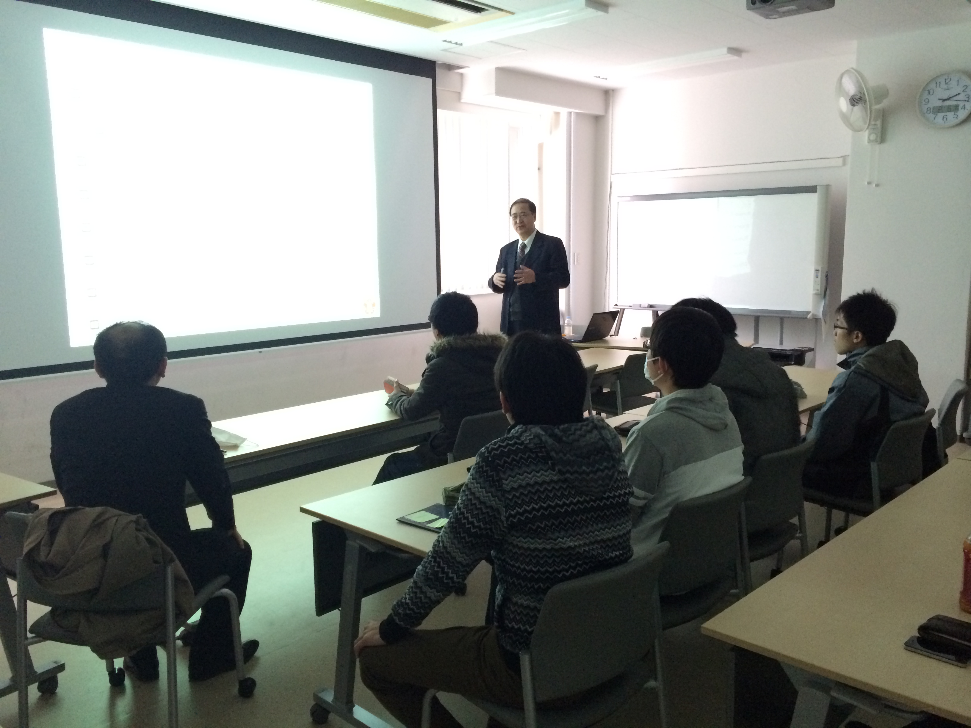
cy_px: 364
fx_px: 842
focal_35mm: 30
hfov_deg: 60.0
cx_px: 486
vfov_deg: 46.8
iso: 320
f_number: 2.2
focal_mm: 4.12
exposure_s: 1/24
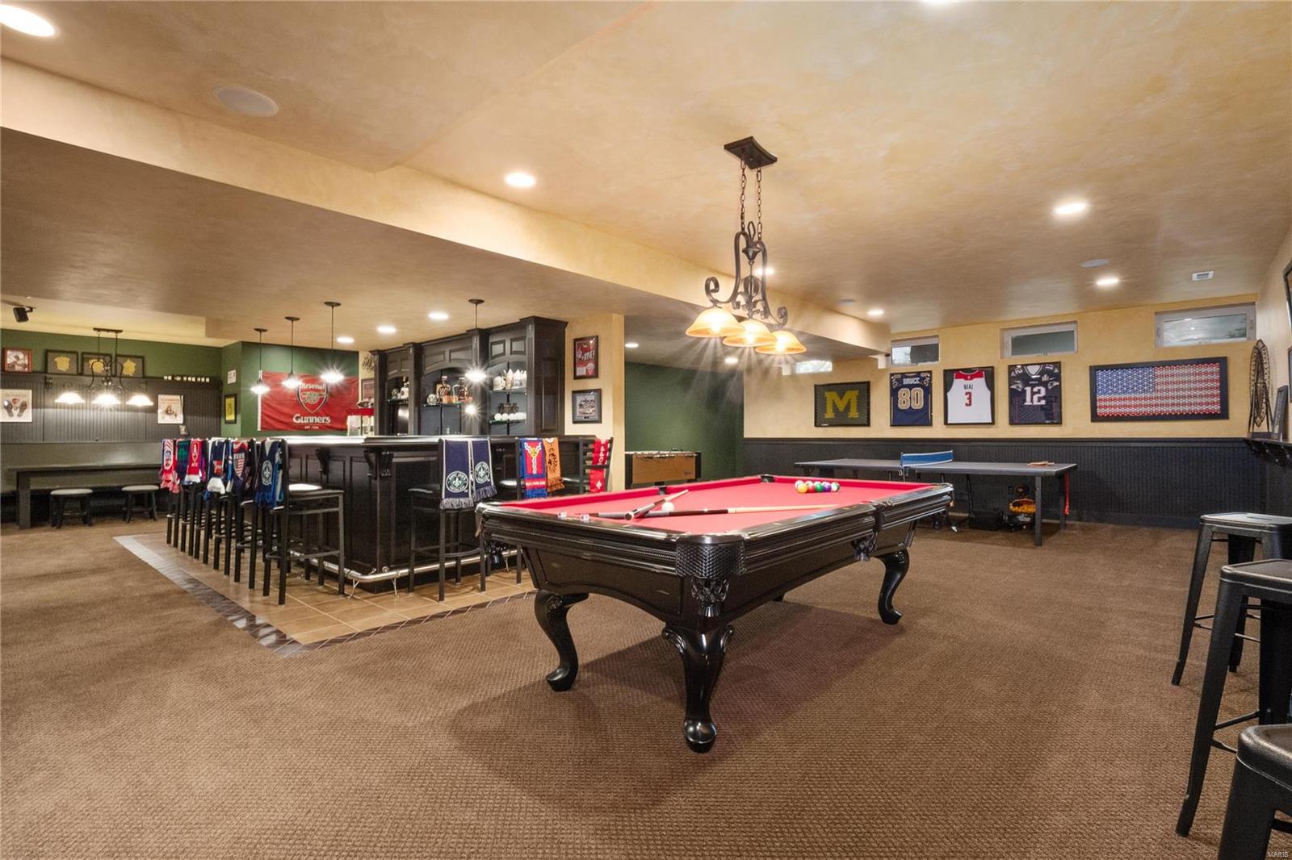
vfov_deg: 73.7
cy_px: 430
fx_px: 574
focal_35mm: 16
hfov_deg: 96.7
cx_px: 646
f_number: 10
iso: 400
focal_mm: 8
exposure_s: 1
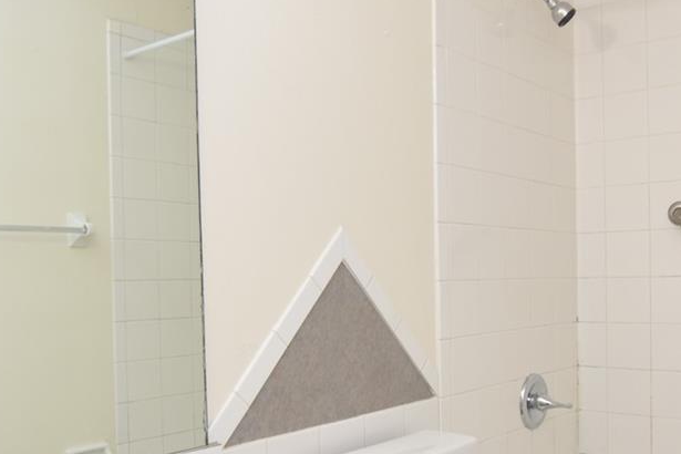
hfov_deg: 49.2
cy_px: 300
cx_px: 411
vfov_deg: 33.9
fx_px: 738
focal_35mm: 39
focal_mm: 10
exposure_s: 1/60
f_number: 4
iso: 280
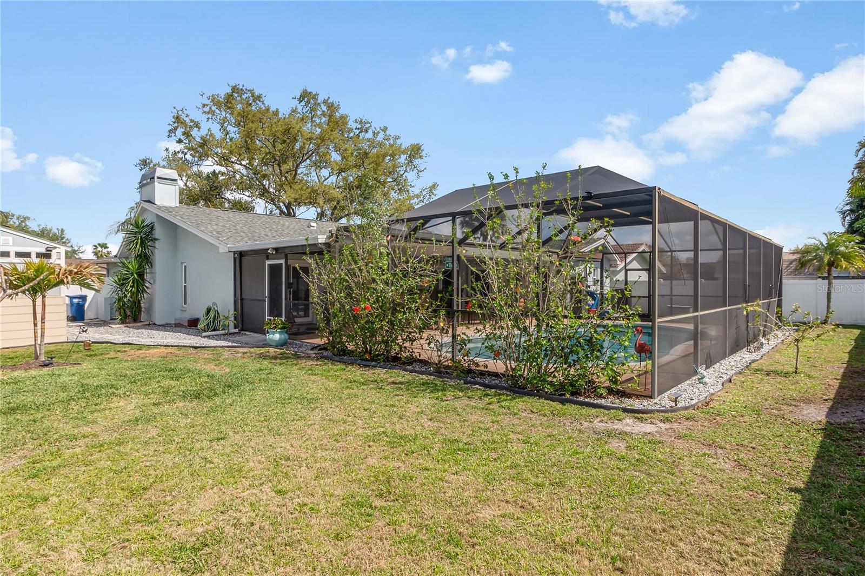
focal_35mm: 18
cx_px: 432
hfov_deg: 90.0
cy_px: 288
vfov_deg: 67.4
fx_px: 432
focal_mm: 12
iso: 100
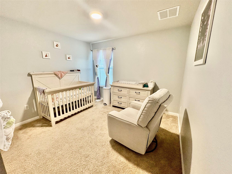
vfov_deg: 85.7
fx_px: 94
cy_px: 87
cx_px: 116
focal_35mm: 14
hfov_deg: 102.1
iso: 250
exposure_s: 1/60
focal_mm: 2.22
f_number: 2.2
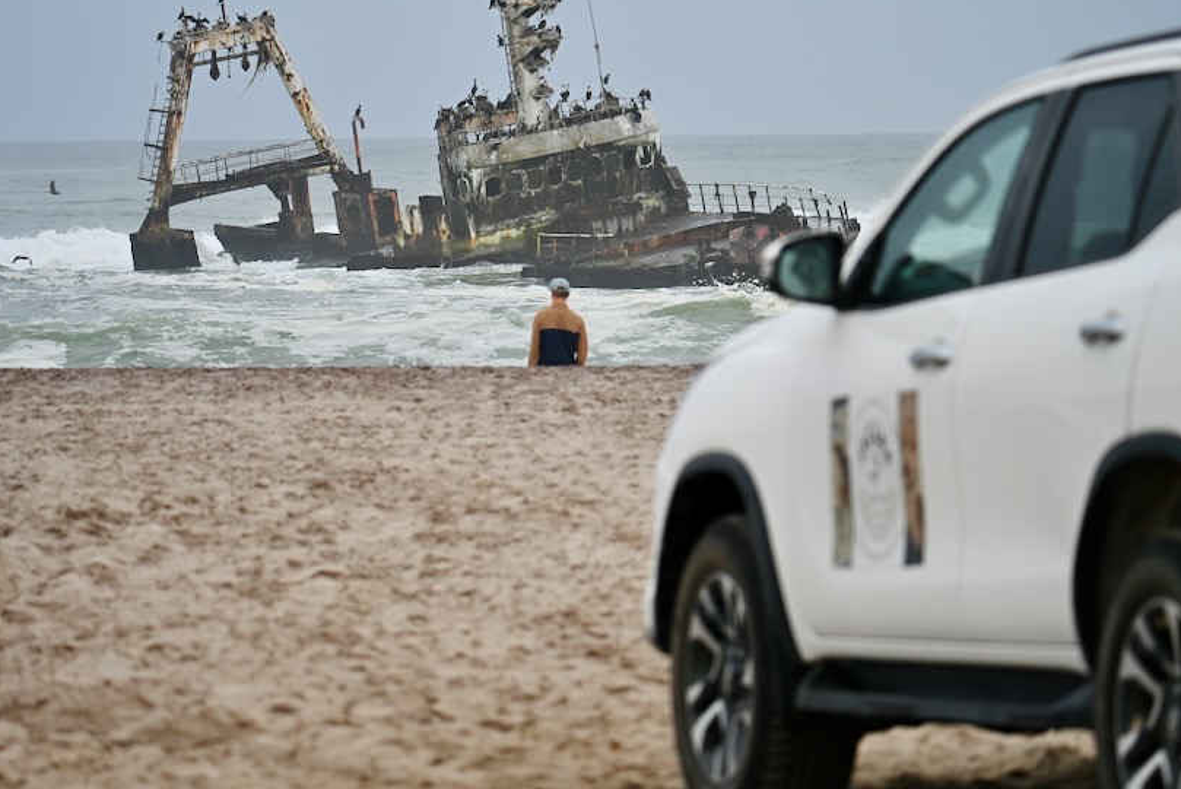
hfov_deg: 10.1
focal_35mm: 204
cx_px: 578
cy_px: 343
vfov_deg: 6.7
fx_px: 6694
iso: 110
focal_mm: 150
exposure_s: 1/160
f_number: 5
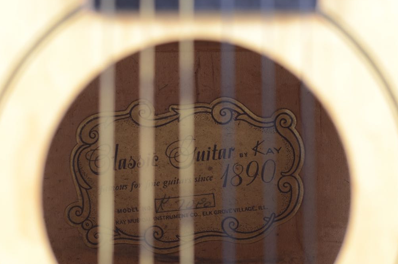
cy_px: 157
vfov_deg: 14.2
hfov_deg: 21.3
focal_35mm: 96
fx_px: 1059
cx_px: 203
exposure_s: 1/125
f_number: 2.8
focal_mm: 50
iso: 100
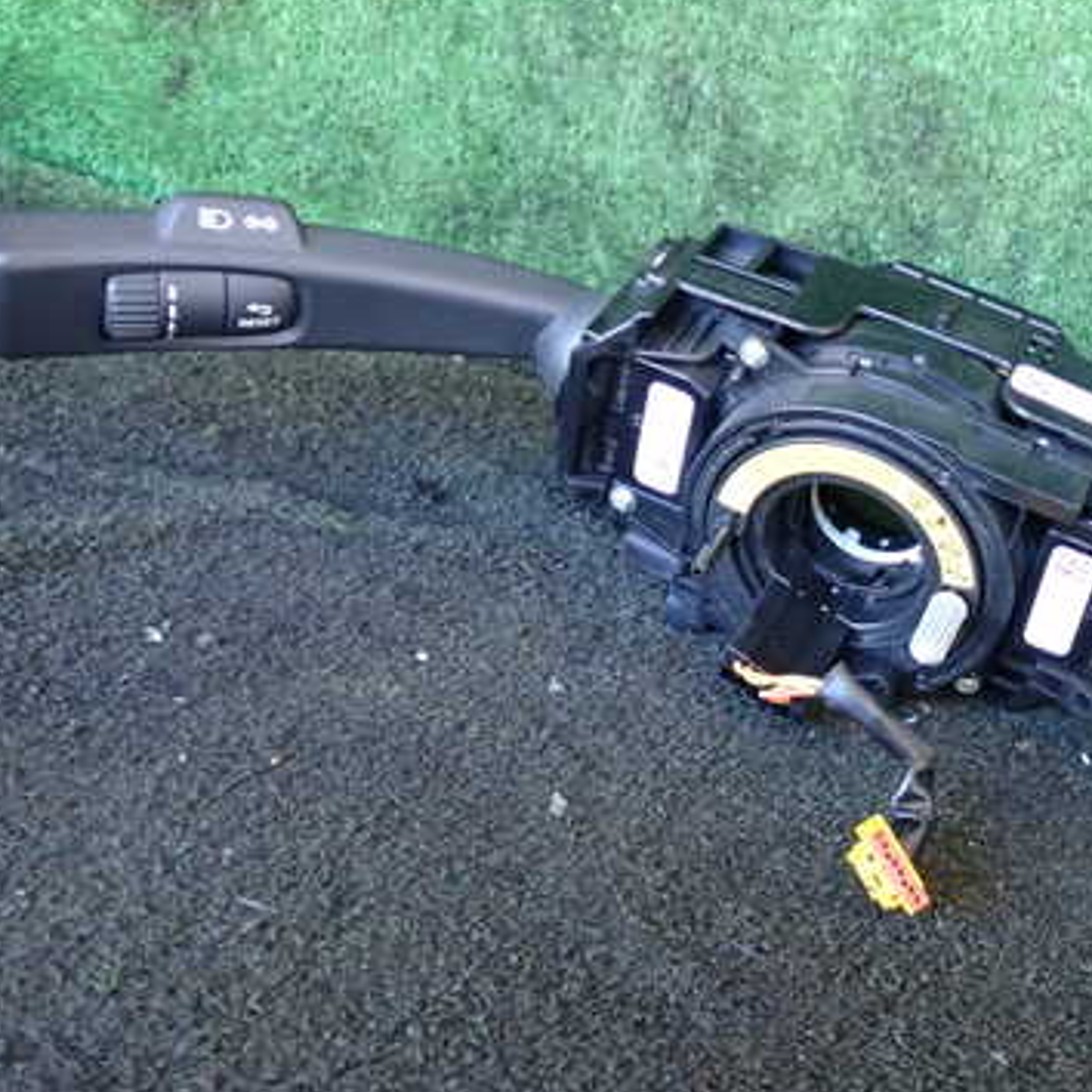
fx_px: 1606
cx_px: 851
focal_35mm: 45
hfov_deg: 36.4
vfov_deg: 37.5
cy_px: 478
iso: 320
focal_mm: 5.4
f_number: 2.3
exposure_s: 1/30
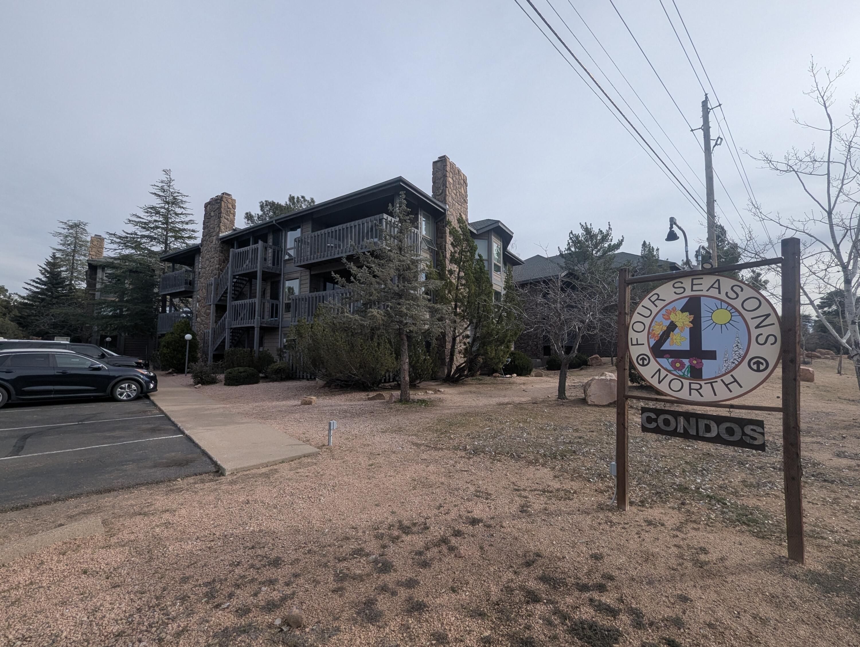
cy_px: 324
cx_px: 430
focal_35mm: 13
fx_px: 323
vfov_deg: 90.0
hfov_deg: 106.1
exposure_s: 1/1653
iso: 49
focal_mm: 1.95
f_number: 2.2
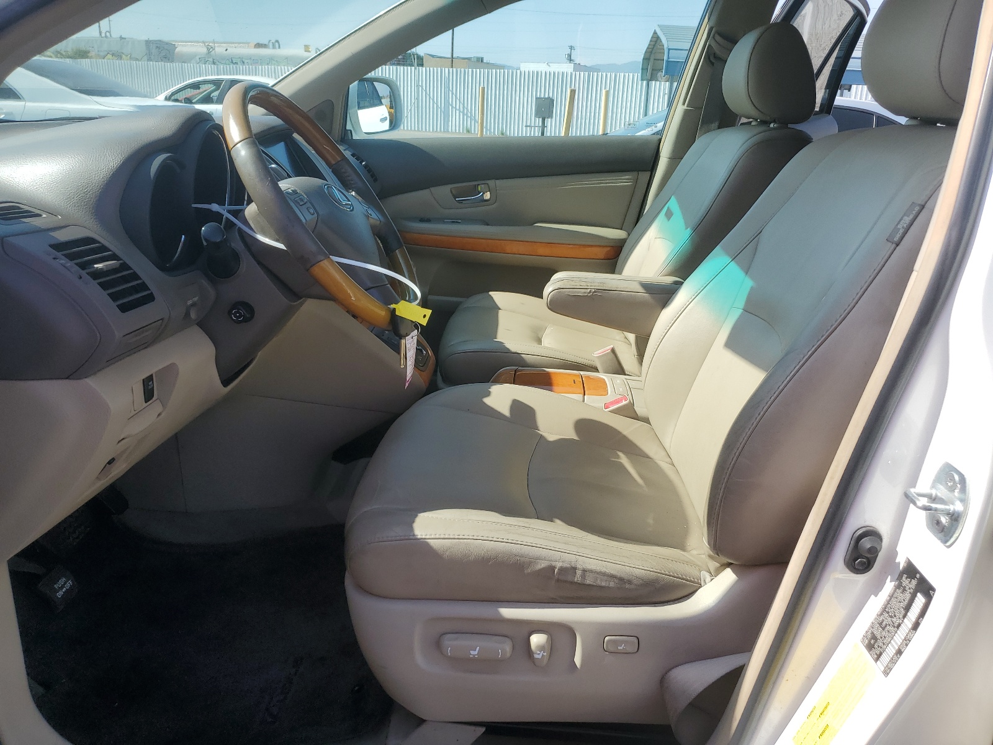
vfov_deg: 53.1
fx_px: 746
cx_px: 496
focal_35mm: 26
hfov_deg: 67.3
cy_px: 372
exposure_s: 1/1667
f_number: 1.5
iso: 50
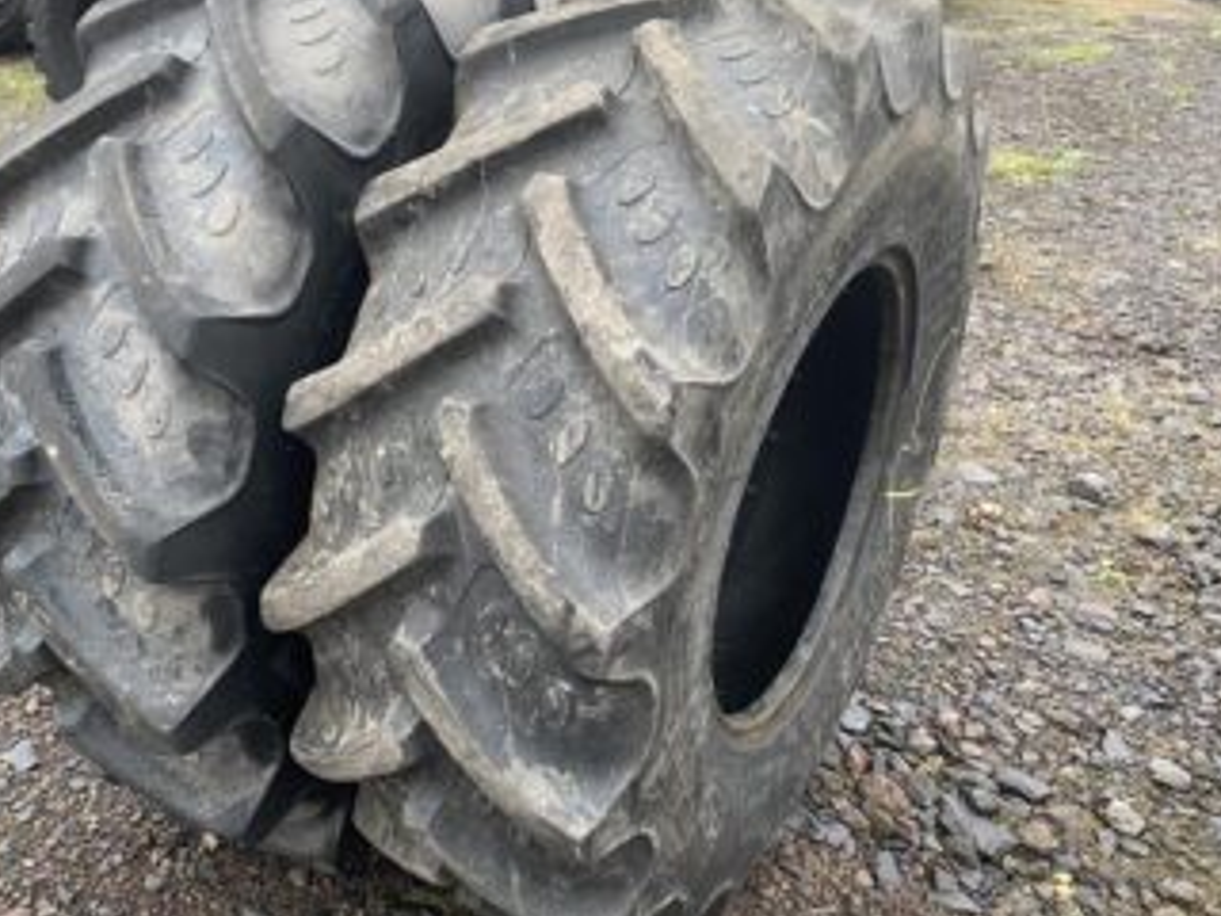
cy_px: 395
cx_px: 469
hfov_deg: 52.2
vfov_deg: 40.6
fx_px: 1235
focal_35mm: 35
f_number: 1.8
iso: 125
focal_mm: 4.25
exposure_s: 1/77
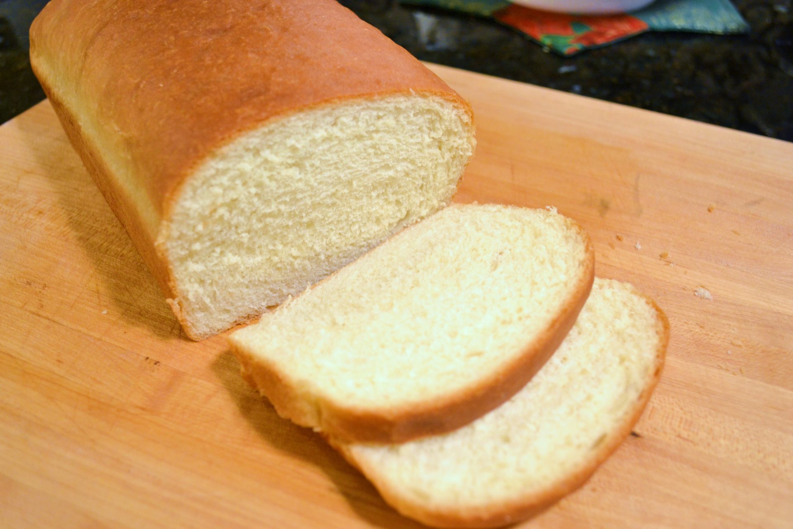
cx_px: 396
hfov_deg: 49.6
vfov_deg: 34.2
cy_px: 264
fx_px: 859
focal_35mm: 39
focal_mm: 26
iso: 1100
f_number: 4.2
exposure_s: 1/15
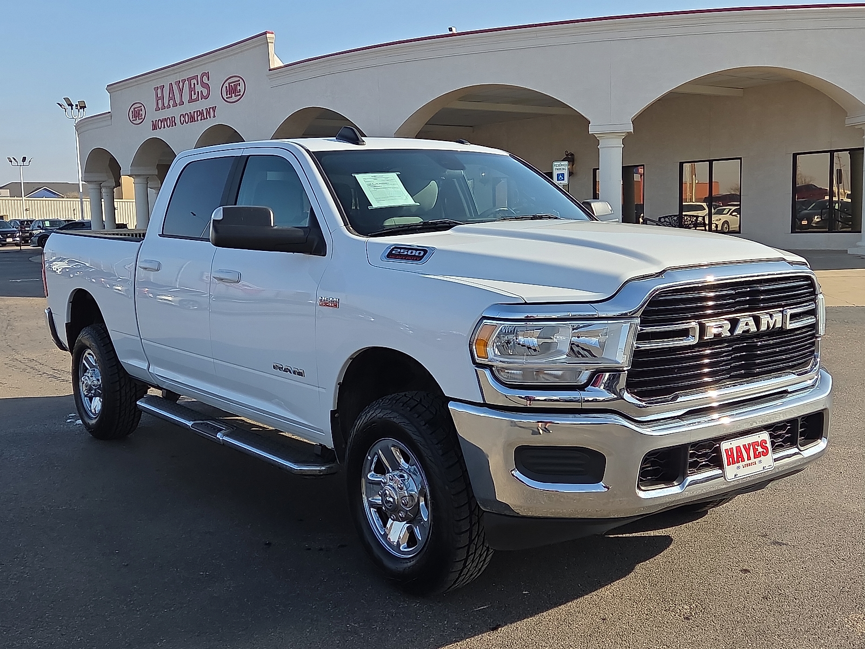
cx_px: 432
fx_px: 975
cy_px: 324
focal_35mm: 39
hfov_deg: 47.9
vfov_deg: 36.8
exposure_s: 1/1429
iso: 25
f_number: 1.8
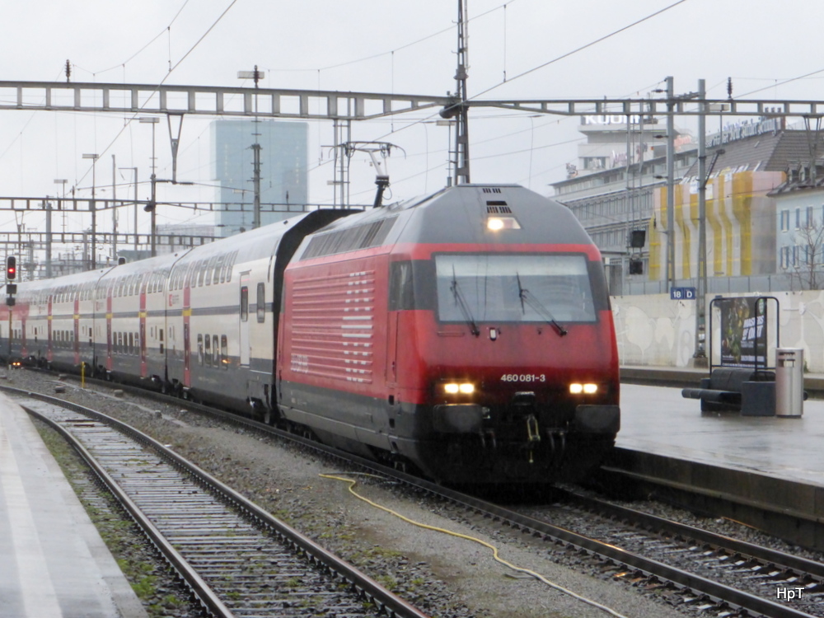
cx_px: 412
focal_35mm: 111
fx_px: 2642
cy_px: 309
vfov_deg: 13.3
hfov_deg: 17.7
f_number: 5.3
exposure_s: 1/160
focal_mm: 18.2
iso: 500
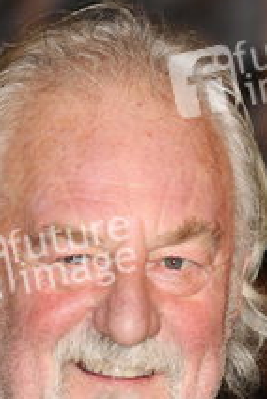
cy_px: 356
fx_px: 5166
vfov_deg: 4.4
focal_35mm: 466
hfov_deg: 3.0
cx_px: 95
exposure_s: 1/200
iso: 320
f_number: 4.5
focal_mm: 165
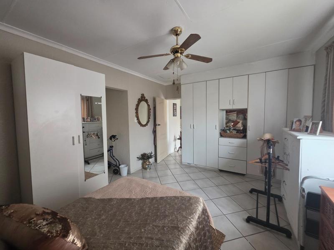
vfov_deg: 89.9
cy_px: 125
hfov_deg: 106.2
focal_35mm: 13
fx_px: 125
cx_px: 167
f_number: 1.9
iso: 320
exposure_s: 1/50
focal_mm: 2.2
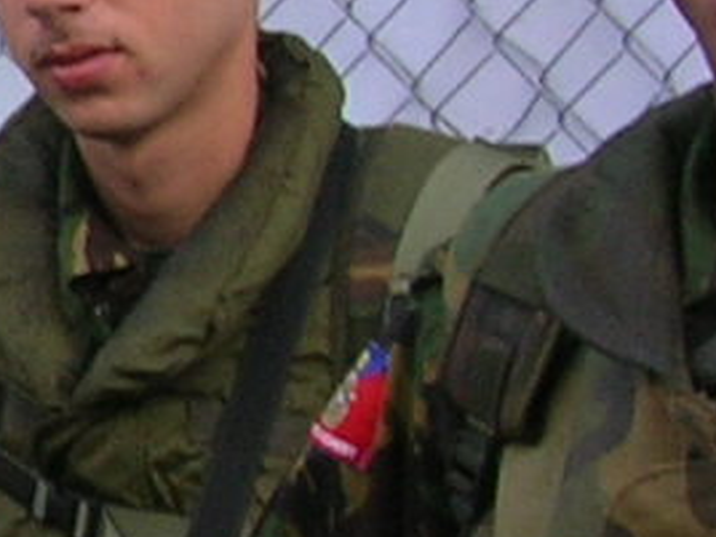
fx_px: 5378
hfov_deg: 7.1
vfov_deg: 5.7
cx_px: -1061
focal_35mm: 260
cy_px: -27
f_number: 4.9
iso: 50
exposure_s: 1/45.3
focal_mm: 5.7
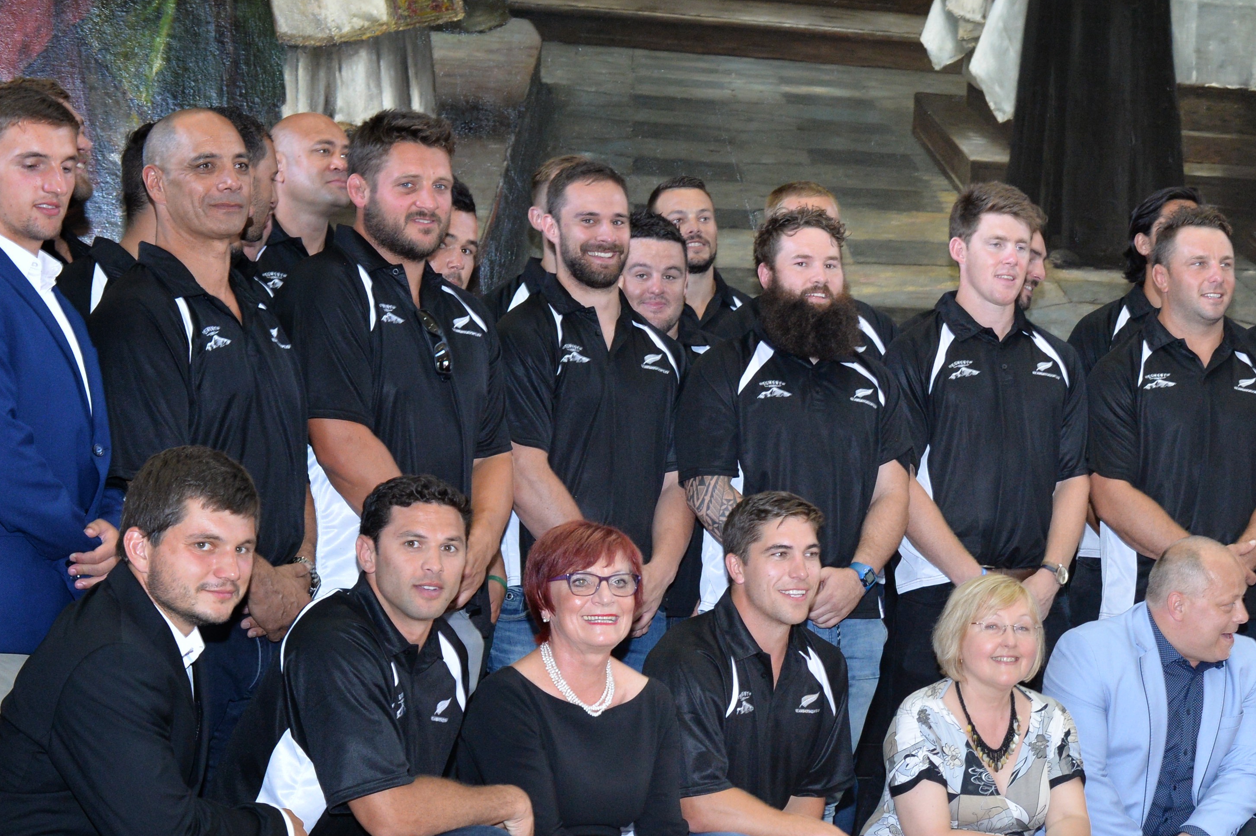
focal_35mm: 85
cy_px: 702
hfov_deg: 23.5
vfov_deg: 15.9
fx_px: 2964
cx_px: 1039
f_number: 6.3
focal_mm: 50
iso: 2000
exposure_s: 1/60
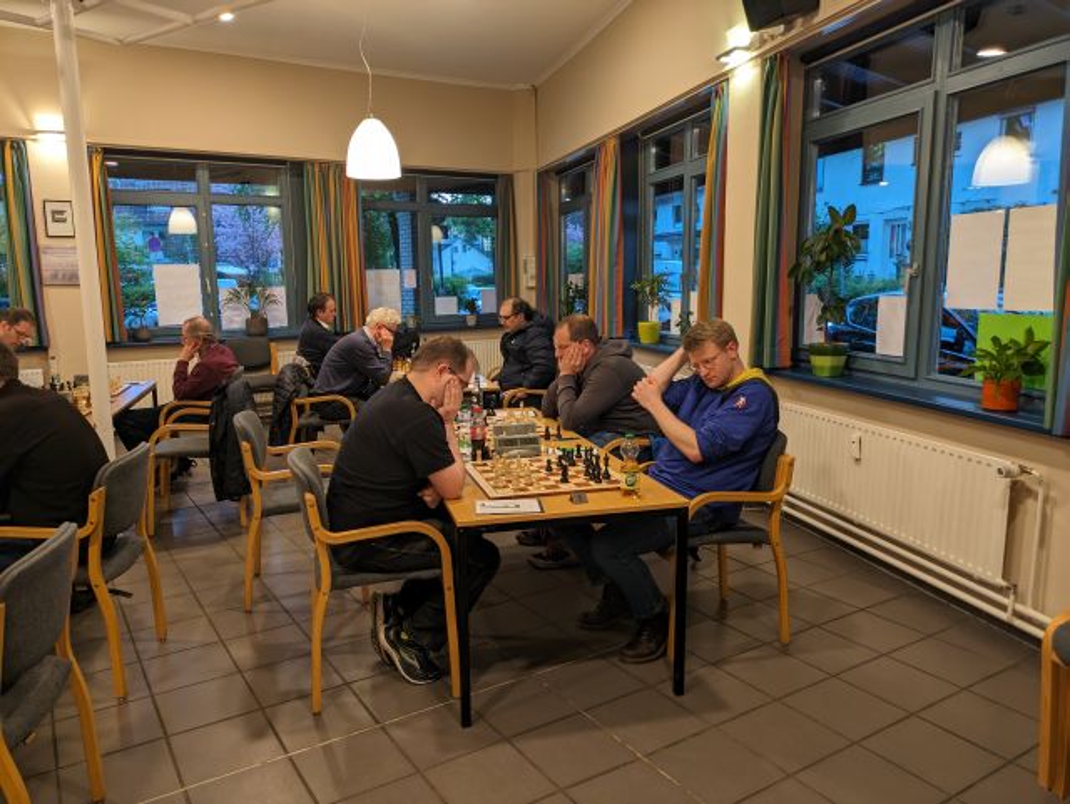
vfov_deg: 54.9
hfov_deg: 69.4
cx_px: 535
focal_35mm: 25
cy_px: 402
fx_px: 773
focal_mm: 5.43
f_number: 1.89
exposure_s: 1/50
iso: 228
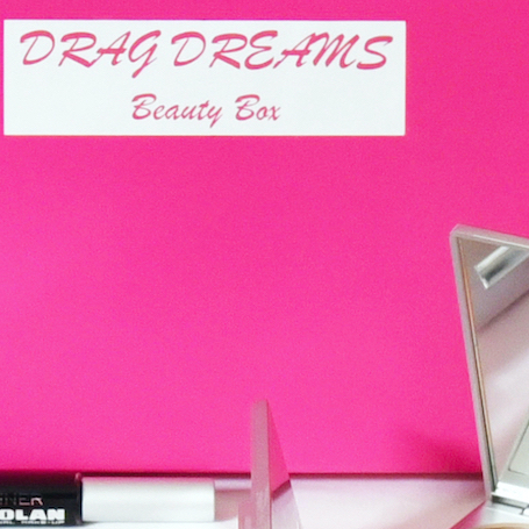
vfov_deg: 15.5
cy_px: 396
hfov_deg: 15.5
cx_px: 206
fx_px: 1936
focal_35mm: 112
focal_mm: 30
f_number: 4
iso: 1250
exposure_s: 1/60
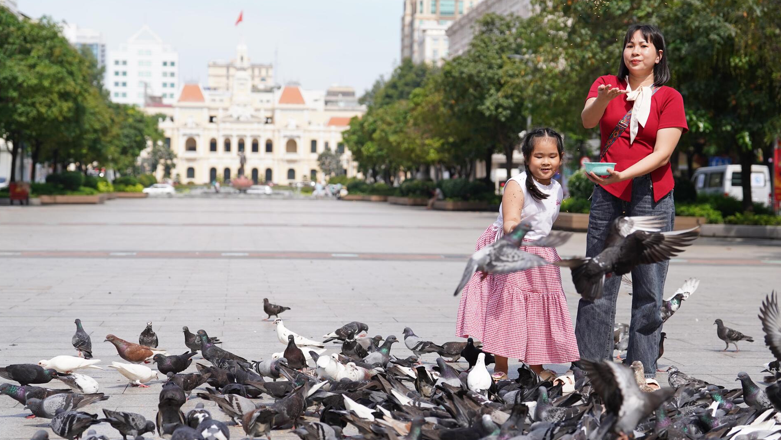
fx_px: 1533
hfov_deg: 28.6
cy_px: 213
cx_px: 388
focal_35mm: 74
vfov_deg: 16.3
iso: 320
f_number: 4
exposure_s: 1/1600
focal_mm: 70
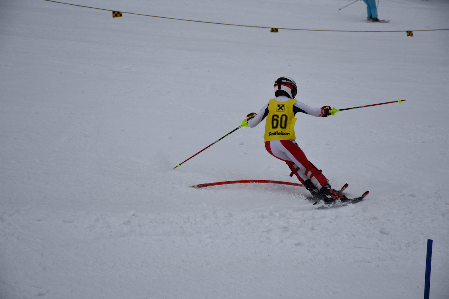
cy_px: 150
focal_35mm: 112
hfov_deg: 18.2
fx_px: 1403
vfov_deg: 12.2
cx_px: 224
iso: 400
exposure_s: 1/1600
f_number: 6.3
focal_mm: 75
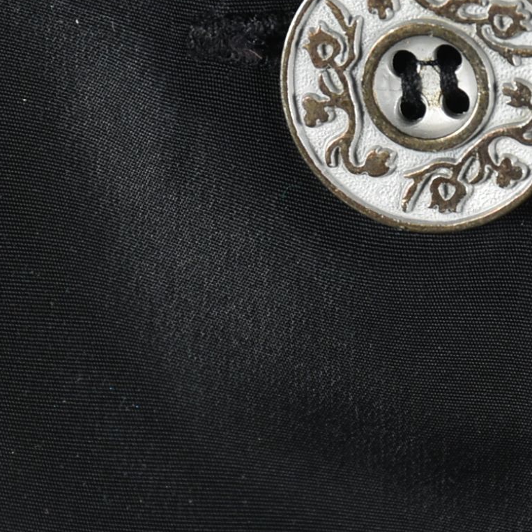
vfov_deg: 2.5
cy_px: 209
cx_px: 327
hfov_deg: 2.5
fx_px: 12171
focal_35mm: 700
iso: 200
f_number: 10
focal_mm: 140
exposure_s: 1/125
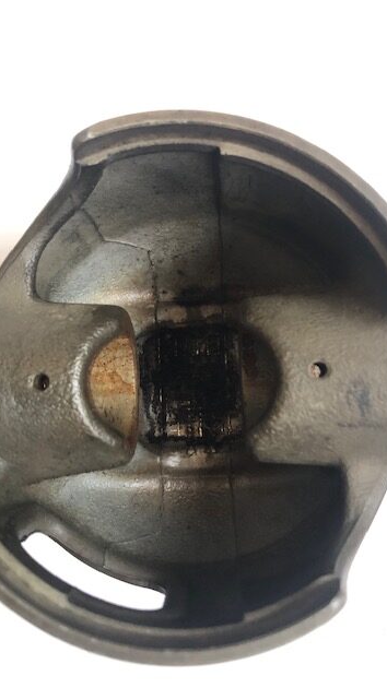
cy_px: 347
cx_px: 189
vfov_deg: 62.6
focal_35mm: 31
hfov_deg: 37.7
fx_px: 566
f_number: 1.8
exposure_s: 1/15
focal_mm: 3.99
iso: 80
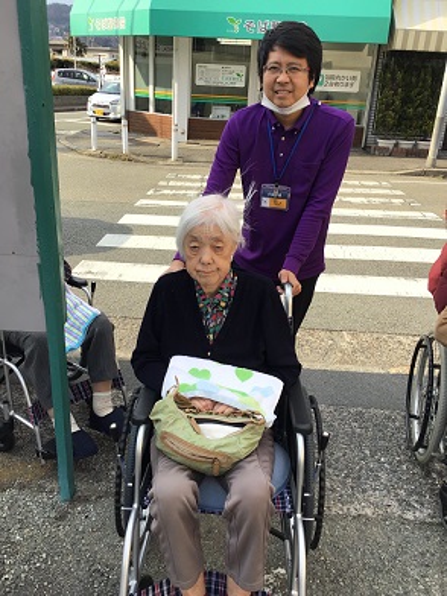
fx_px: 534
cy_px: 298
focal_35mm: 31
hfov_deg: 45.4
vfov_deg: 58.4
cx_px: 224
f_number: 2.4
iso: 25
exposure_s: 1/491
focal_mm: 3.3
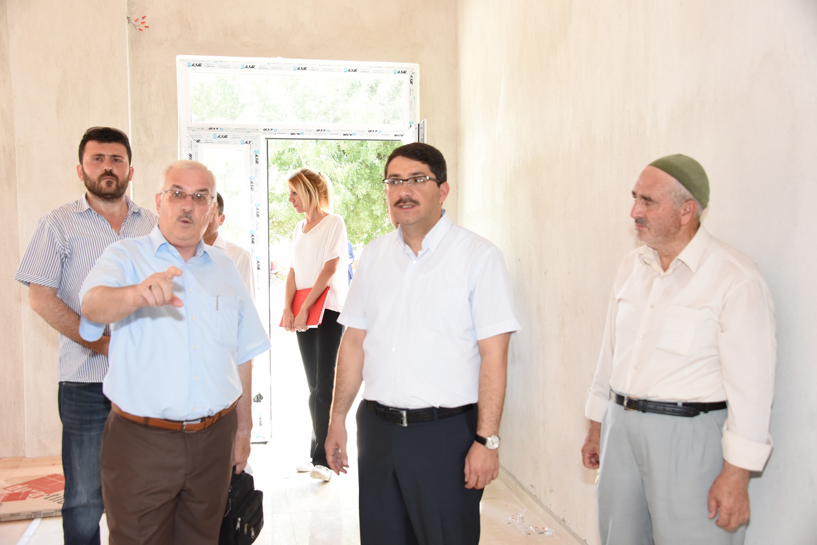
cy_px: 272
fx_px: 817
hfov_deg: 53.1
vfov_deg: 36.9
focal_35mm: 36
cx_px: 408
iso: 1600
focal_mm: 36
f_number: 5
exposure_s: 1/250
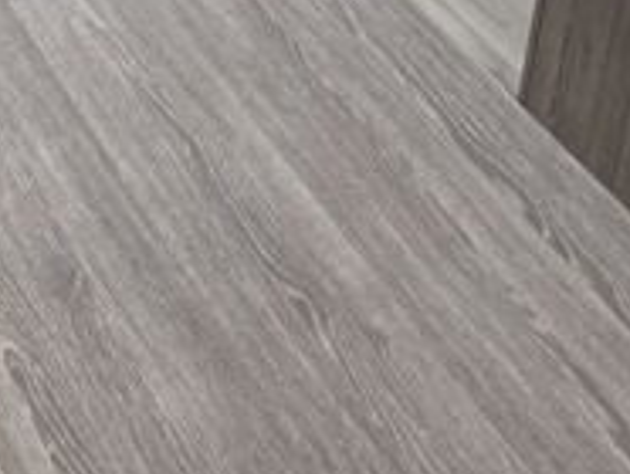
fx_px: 1403
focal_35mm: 77
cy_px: -261
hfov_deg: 25.1
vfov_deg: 17.1
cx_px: 176
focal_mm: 2.22
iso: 64
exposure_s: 1/253
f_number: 2.2
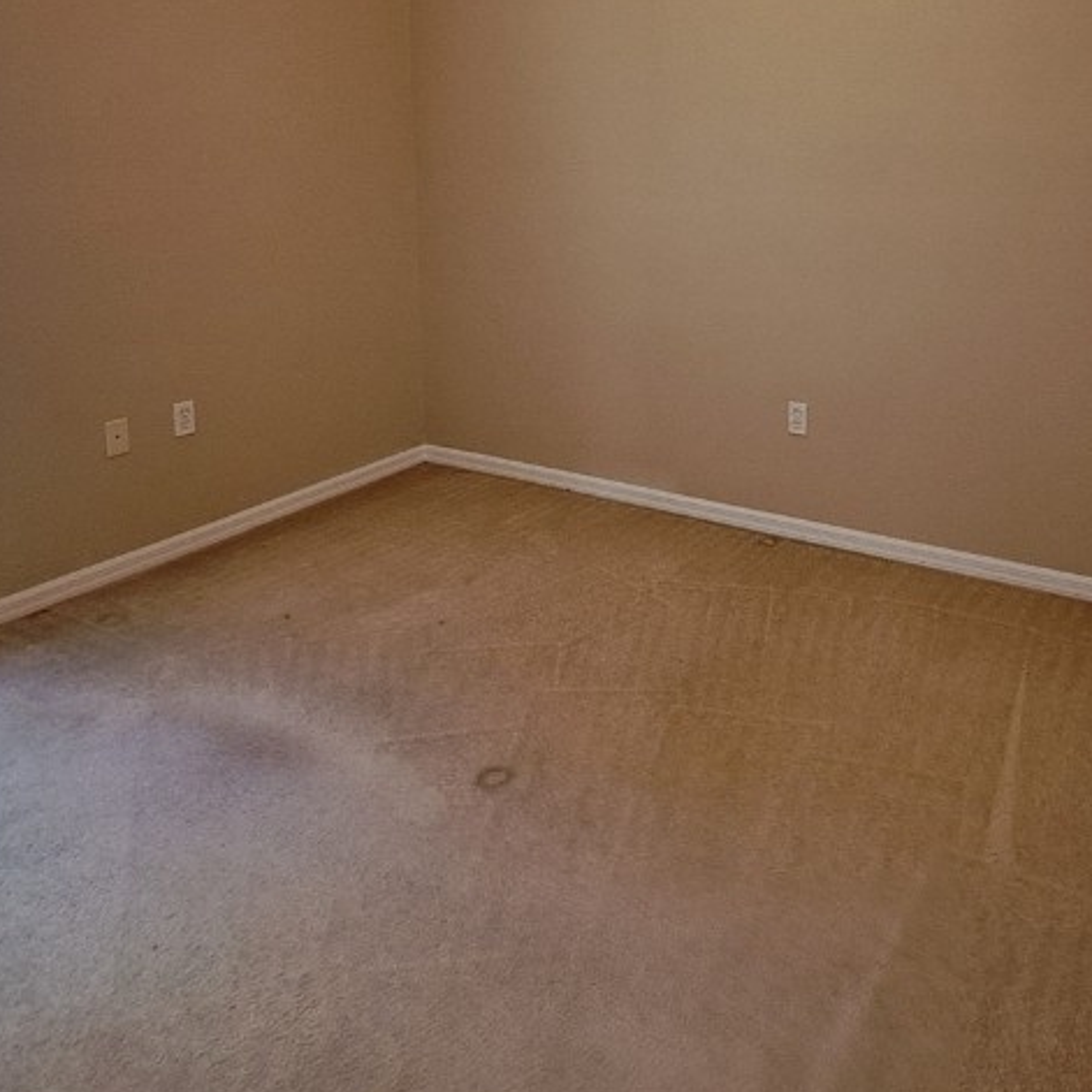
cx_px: 726
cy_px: 269
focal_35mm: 25
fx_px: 892
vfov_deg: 59.5
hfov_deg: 61.4
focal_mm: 1.74
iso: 64
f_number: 2.2
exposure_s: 1/40
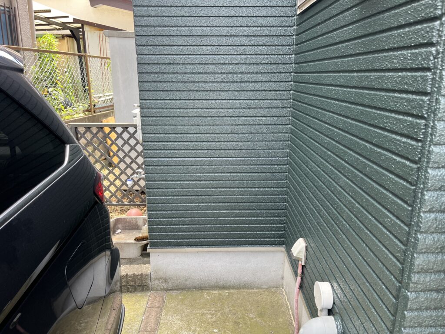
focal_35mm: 26
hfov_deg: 67.3
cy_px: 167
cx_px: 222
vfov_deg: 53.1
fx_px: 334
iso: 40
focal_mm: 5.1
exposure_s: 1/122
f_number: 1.6
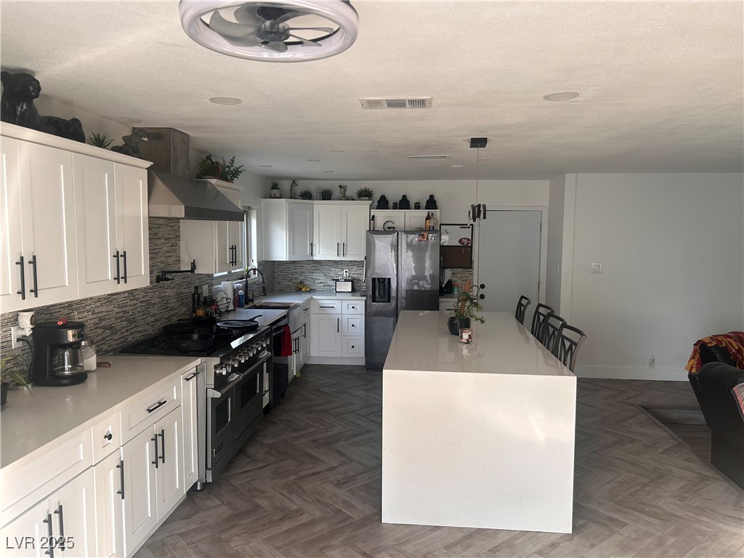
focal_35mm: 26
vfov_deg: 53.1
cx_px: 372
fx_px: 559
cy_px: 279
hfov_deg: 67.3
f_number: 1.5
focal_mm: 5.7
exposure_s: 1/121
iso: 80
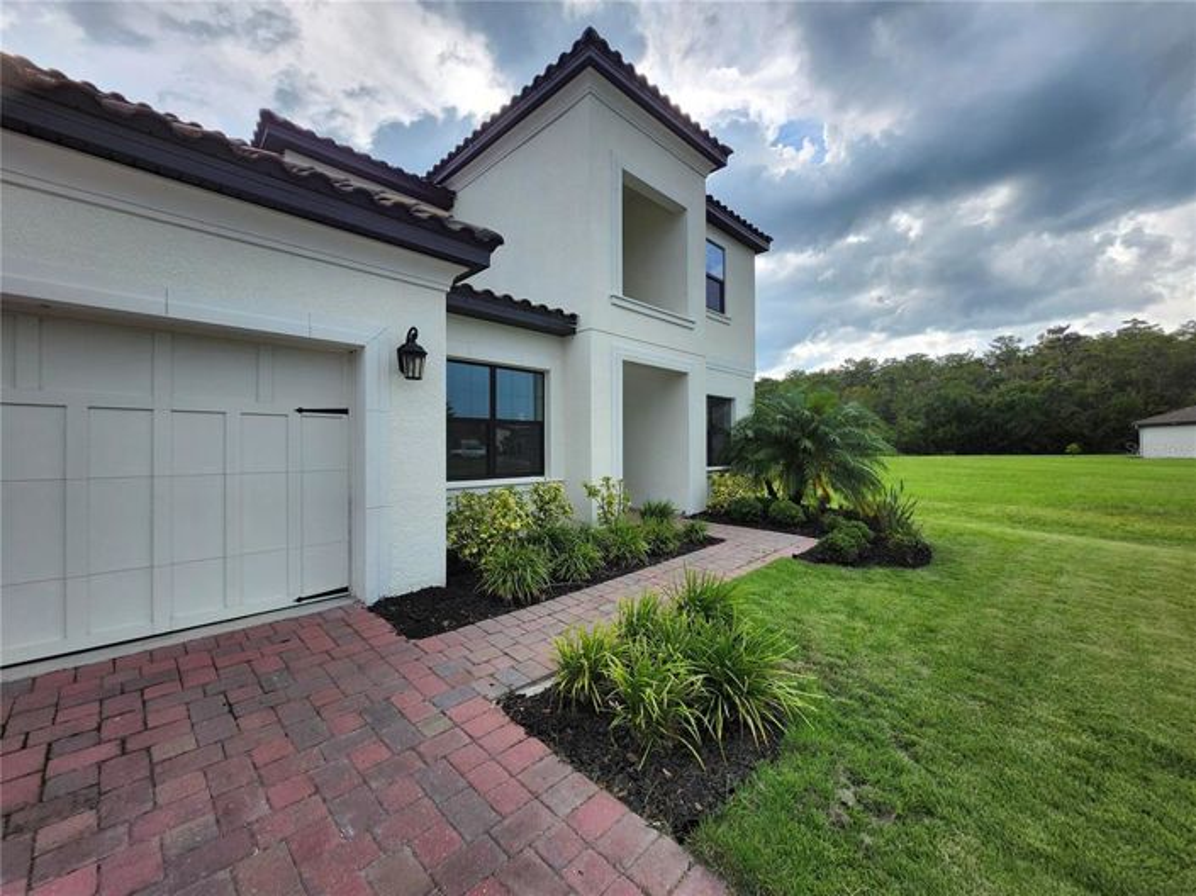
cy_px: 448
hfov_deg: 106.2
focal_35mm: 13
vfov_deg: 89.9
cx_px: 598
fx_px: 449
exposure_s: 1/701
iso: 40
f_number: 2.2
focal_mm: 1.74
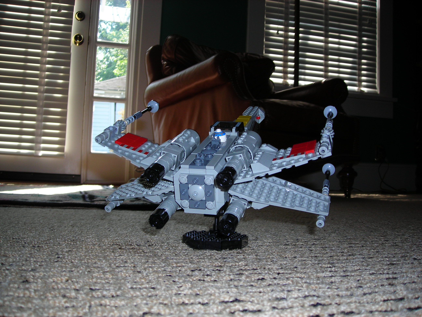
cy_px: 158
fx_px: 463
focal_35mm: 38
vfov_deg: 37.7
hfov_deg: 49.0
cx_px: 211
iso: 50
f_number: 3.2
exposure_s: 1/60.1
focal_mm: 6.3
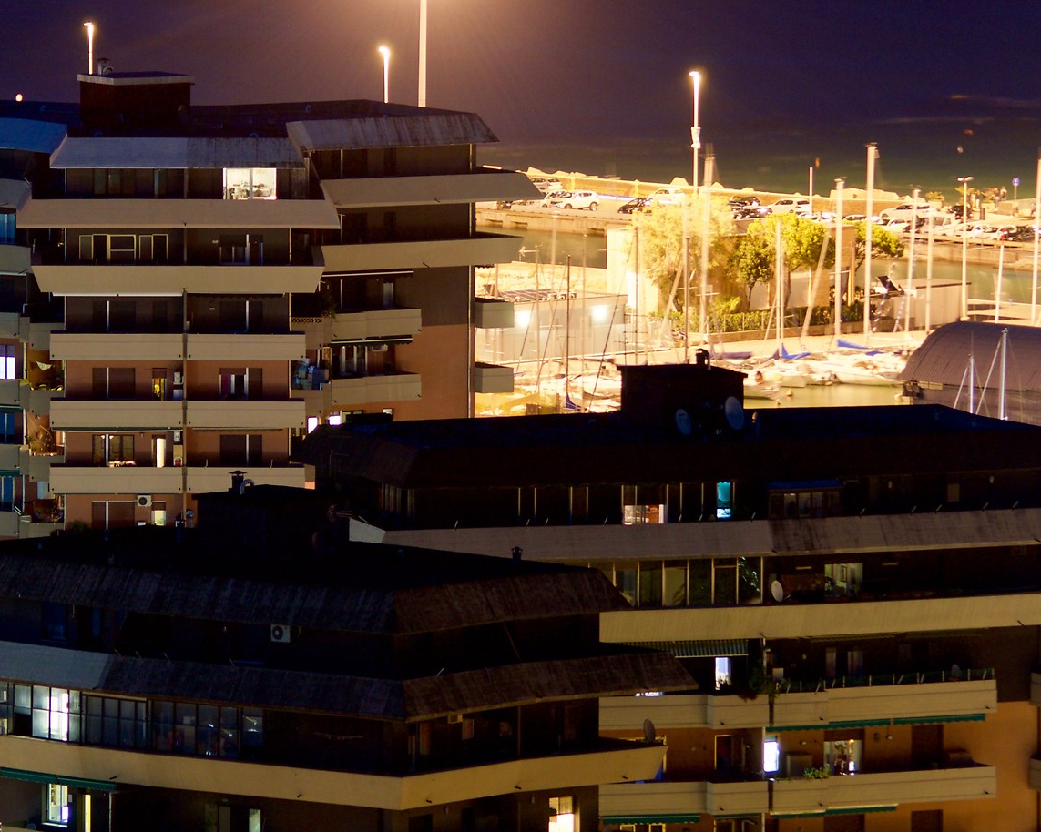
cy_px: 461
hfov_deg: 3.9
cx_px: 281
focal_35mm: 502
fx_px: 15464
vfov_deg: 3.1
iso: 100
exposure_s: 8
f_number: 5
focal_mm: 170
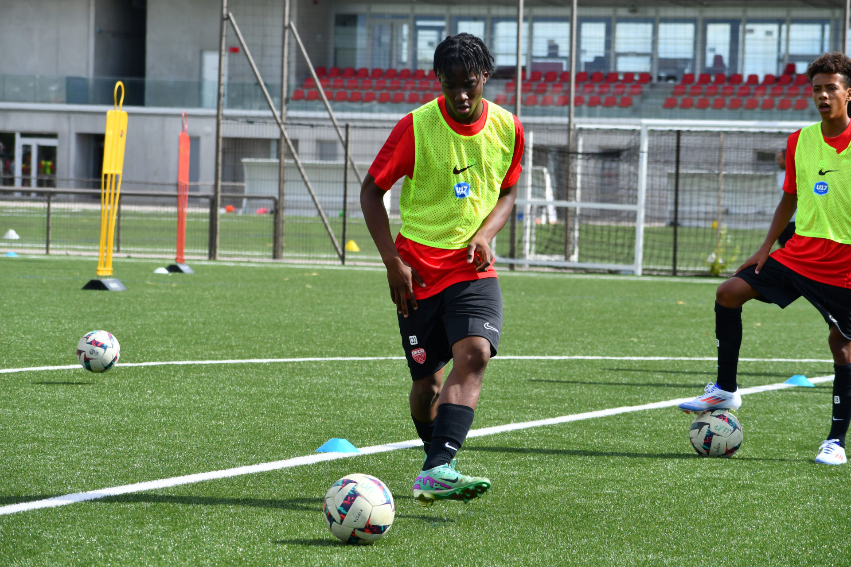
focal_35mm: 174
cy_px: 284
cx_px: 426
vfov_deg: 7.9
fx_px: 4113
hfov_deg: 11.8
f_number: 7.1
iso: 400
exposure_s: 1/1600
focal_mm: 116
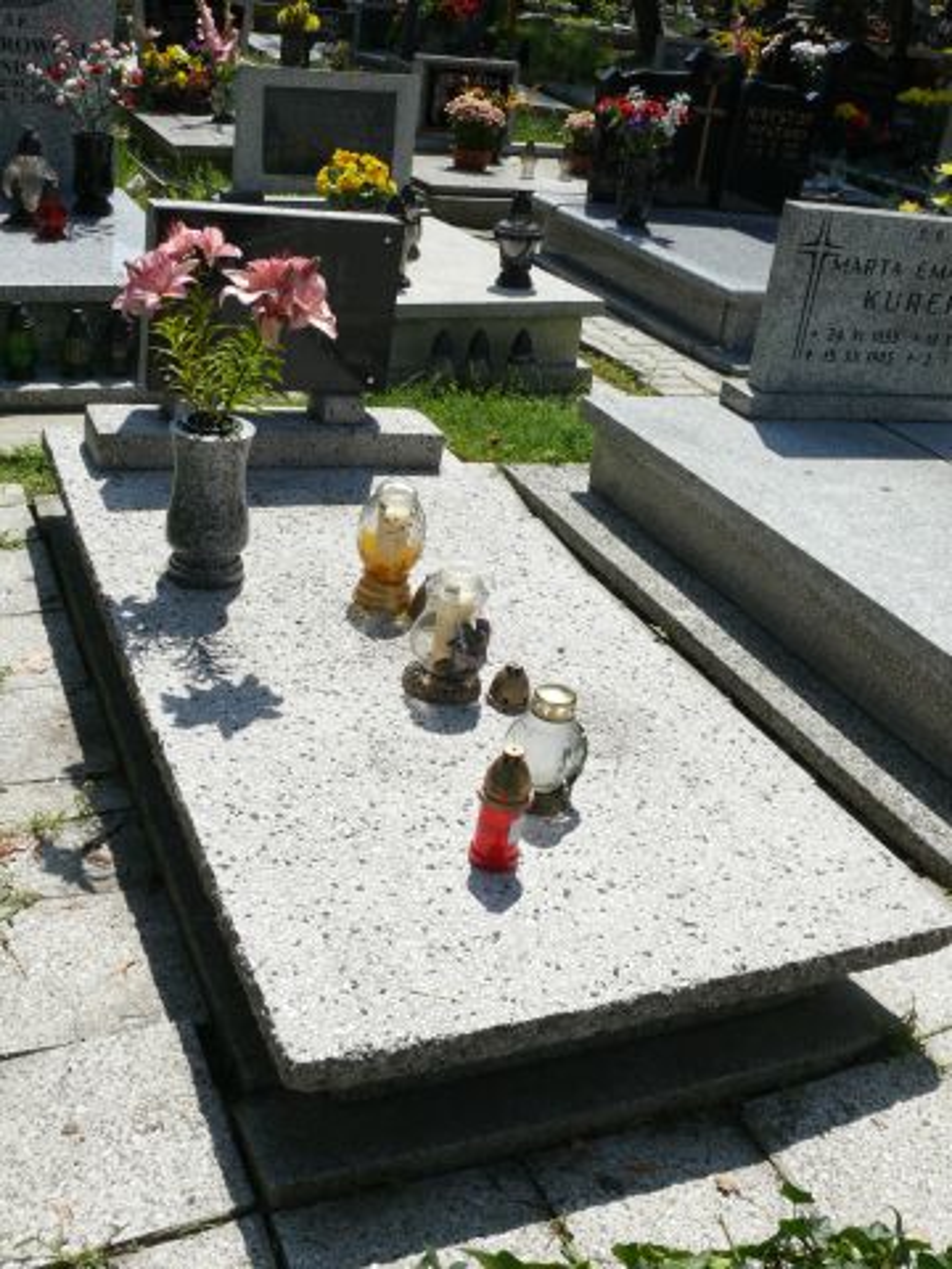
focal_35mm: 35
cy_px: 634
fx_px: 1283
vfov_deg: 52.6
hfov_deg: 40.7
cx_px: 476
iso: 100
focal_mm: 7.4
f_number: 5.6
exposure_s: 1/400
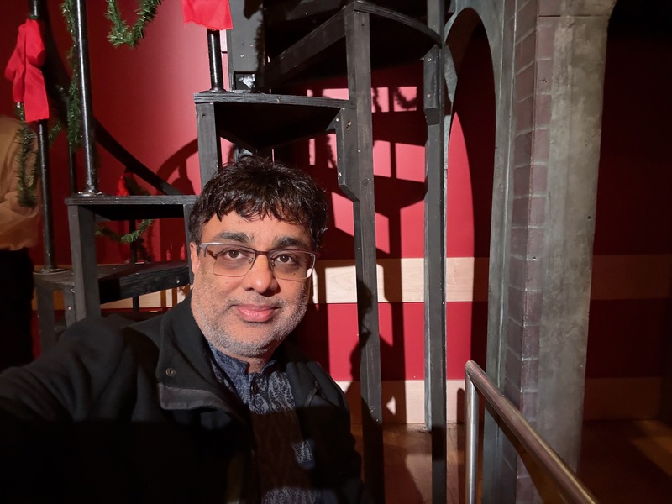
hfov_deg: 73.9
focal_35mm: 23
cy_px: 252
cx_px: 336
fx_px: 446
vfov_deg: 58.9
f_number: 1.9
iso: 500
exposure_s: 1/30
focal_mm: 2.69
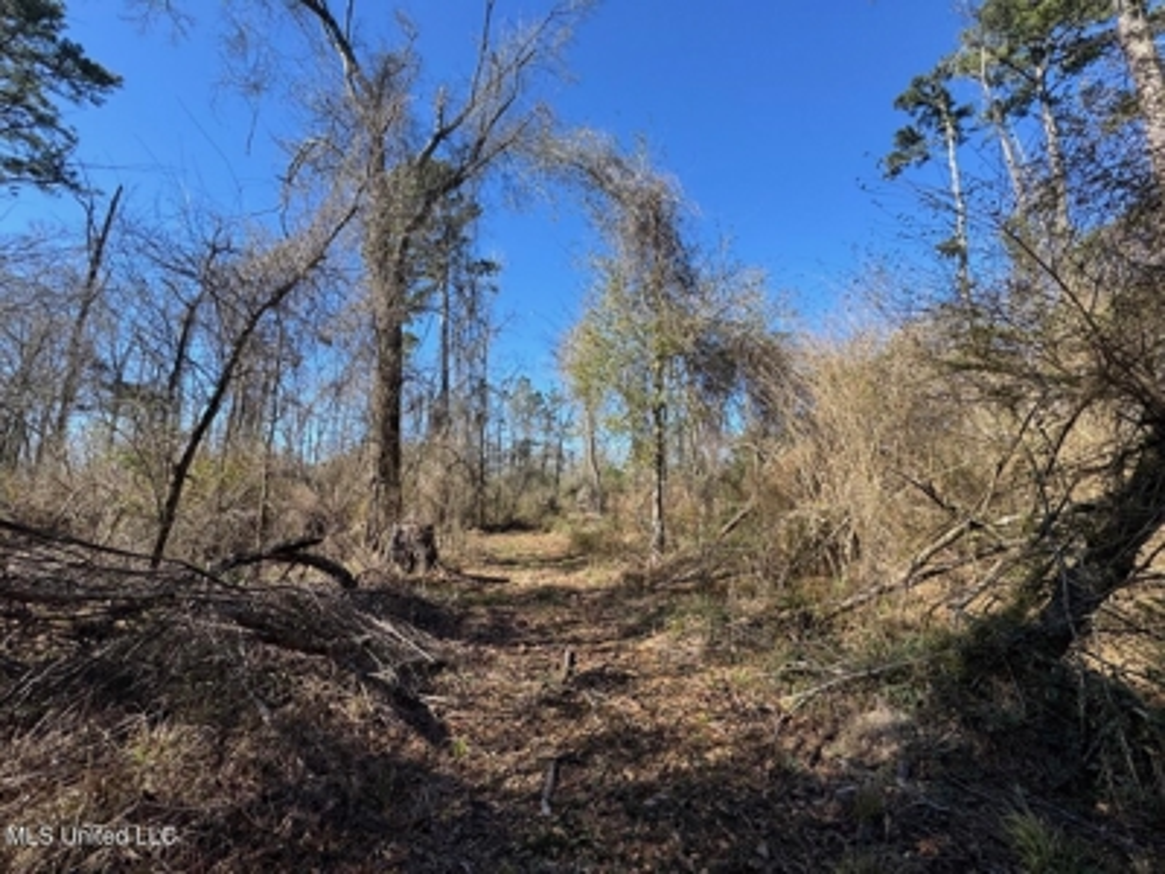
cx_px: 582
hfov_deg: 102.1
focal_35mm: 14
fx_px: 471
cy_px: 437
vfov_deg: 85.7
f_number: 2.2
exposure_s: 1/720
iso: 40
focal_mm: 2.22
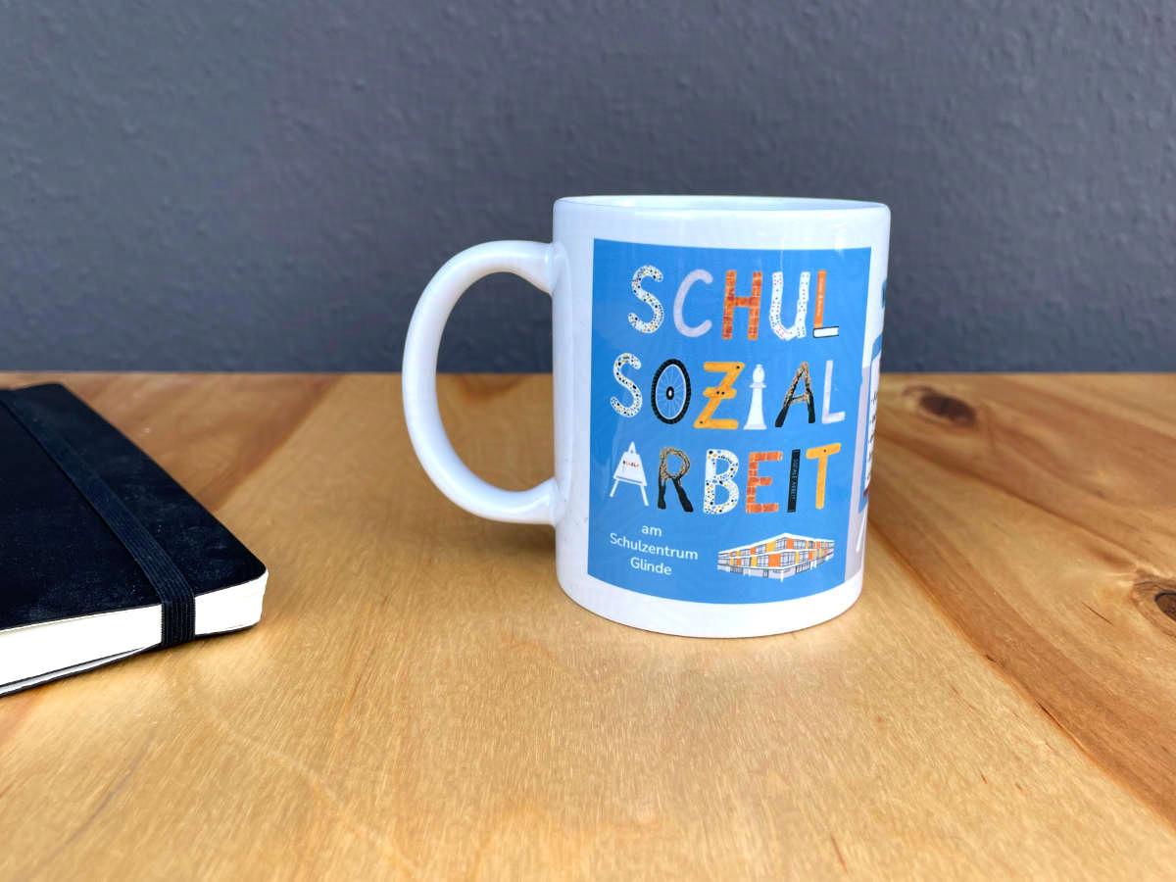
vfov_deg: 53.1
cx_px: 588
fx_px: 883
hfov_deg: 67.3
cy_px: 441
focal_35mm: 26
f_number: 1.6
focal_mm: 4.2
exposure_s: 1/100
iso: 40
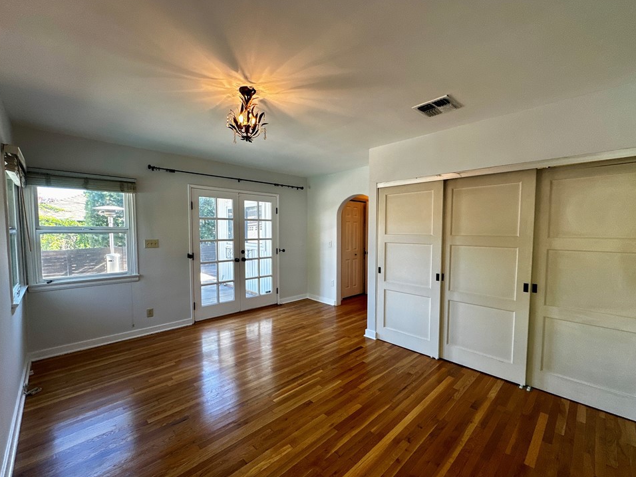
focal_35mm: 15
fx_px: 276
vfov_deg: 81.7
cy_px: 247
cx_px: 320
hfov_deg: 98.2
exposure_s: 1/120
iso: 160
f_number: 2.2
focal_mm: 2.22
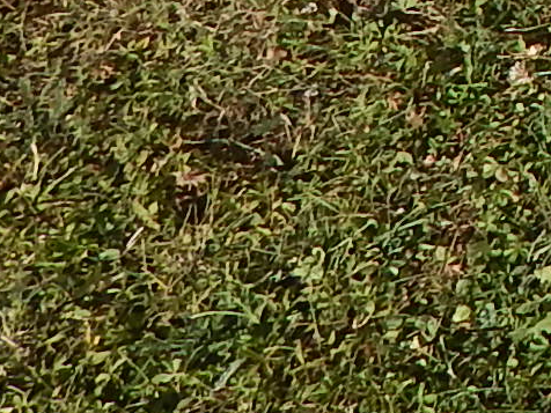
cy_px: -643
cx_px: 1450
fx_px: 2404
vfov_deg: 8.7
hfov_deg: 10.6
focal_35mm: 151
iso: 125
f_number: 6
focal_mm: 4
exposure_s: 1/500
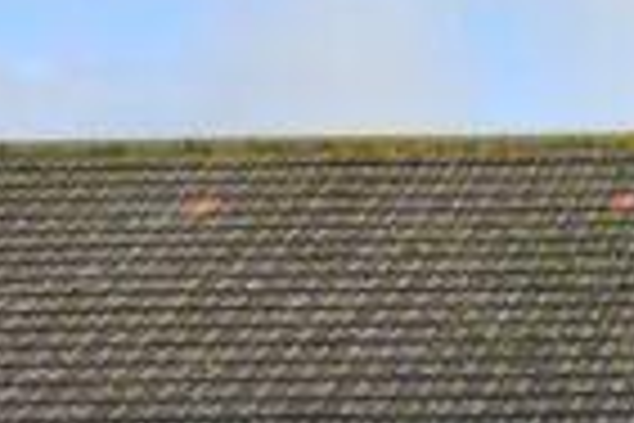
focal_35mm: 174
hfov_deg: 10.4
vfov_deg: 7.5
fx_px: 3070
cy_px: 925
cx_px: 1437
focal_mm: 25
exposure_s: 1/250
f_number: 7.1
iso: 200
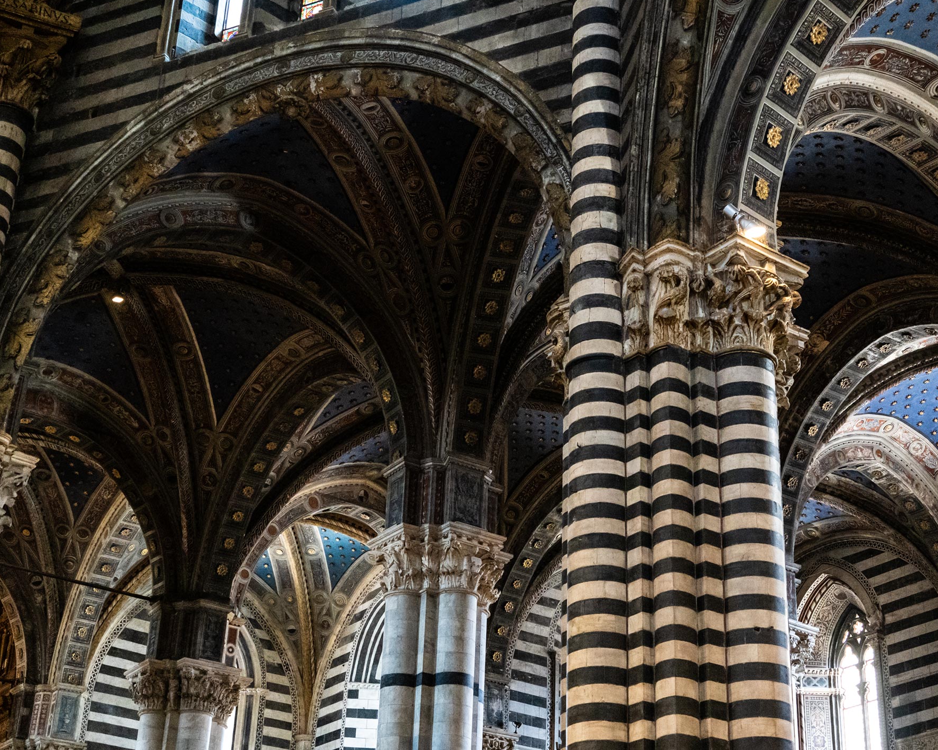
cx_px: 564
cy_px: 376
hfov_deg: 34.6
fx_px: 1502
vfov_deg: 28.0
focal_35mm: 54
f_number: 3.2
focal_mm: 31.4
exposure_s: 1/100
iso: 6400
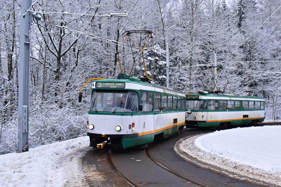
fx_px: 297
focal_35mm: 38
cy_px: 79
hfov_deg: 50.5
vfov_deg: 35.0
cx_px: 164
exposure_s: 1/200
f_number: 7.1
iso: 320
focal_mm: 20
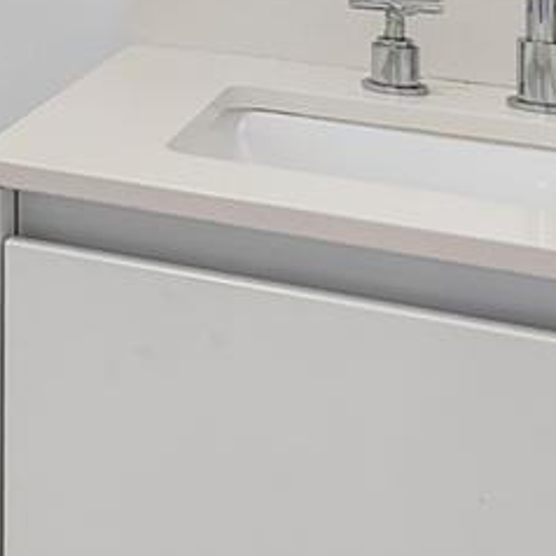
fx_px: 1763
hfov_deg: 13.7
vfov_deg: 16.1
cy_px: -320
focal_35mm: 97
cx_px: -720
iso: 250
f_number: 9
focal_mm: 17
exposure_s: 1/30
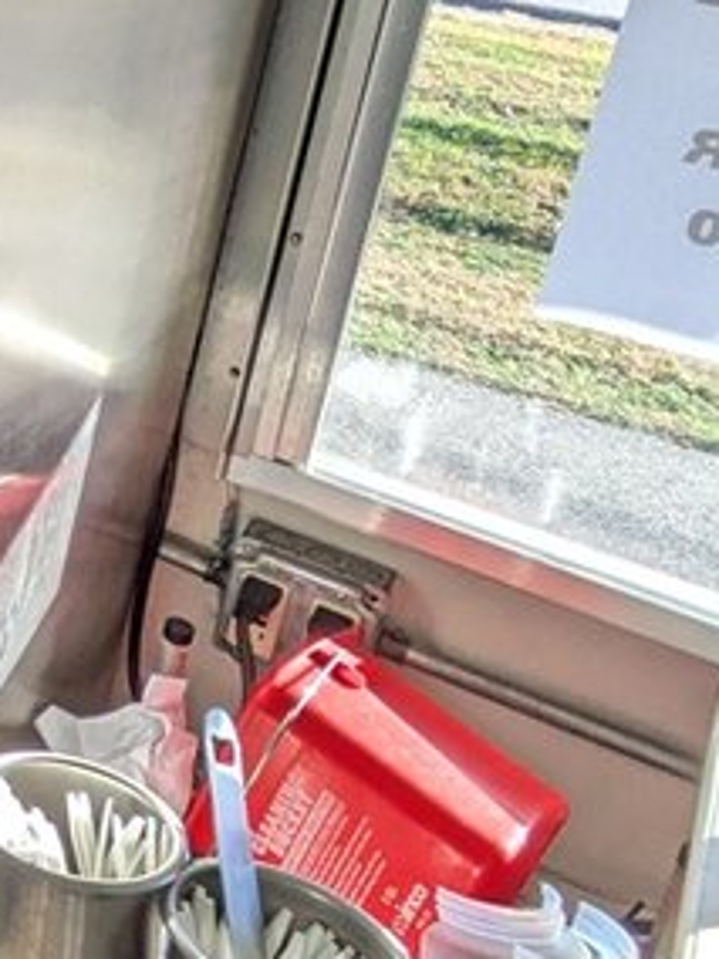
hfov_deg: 19.4
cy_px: 100
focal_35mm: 56
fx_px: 1551
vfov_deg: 32.7
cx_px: -584
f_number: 2.2
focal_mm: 1.83
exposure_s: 1/261
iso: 42
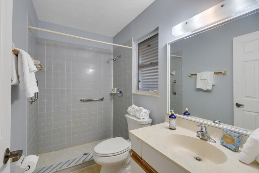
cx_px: 130
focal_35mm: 15
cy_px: 86
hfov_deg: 100.4
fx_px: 108
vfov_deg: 77.3
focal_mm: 10
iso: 320
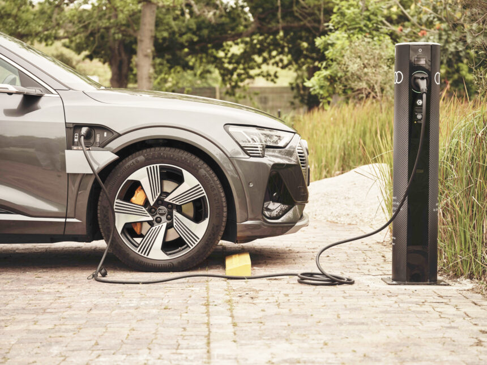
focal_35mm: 95
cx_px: 244
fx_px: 1337
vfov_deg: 15.6
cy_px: 182
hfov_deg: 20.7
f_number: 5.6
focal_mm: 120
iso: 1600
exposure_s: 1/640
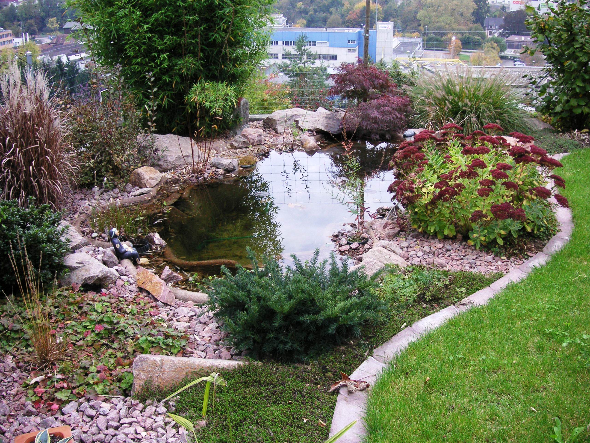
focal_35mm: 37
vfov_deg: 38.7
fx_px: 631
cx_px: 295
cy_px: 222
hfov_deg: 50.1
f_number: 2.8
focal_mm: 6.1
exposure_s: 1/45
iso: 80
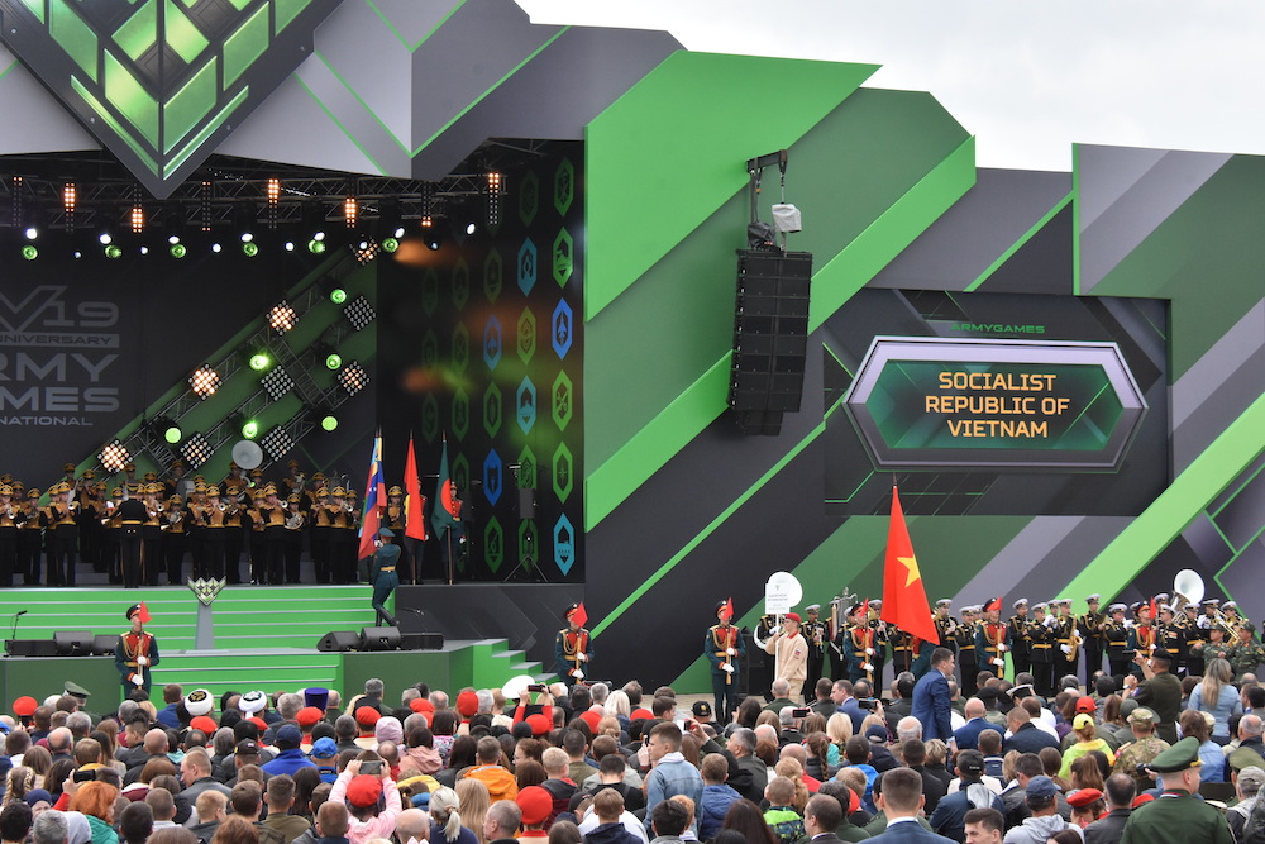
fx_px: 2741
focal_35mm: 78
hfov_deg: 26.0
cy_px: 422
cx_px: 632
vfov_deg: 17.5
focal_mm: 52
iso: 1250
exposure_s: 1/500
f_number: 11
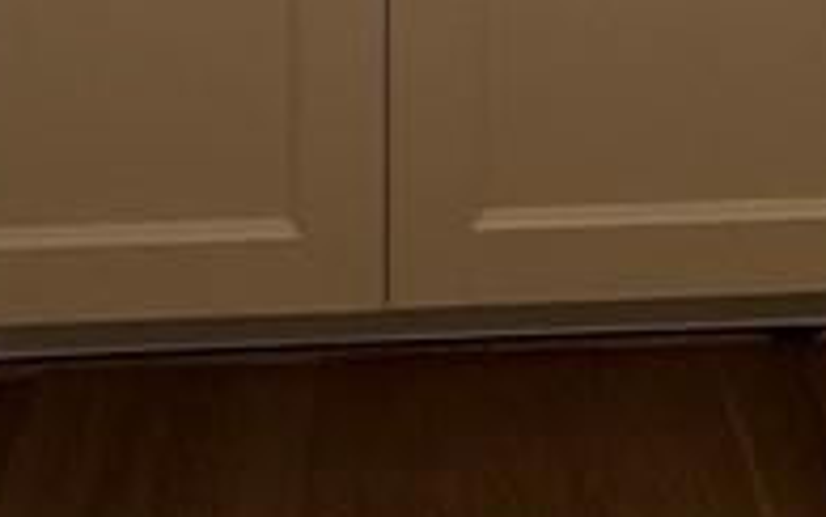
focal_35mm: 78
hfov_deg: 26.1
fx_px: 1756
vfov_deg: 11.2
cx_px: 618
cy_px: -987
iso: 50
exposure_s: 1/120
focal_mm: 2.22
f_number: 2.2
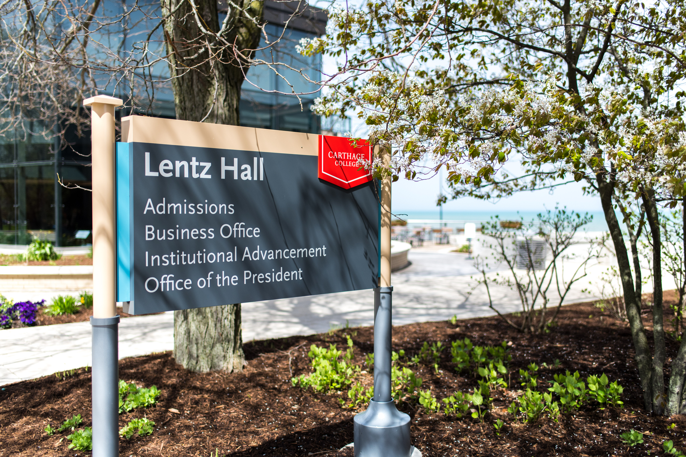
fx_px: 667
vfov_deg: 37.9
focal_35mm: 35
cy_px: 228
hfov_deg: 54.4
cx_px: 343
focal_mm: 35
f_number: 1.8
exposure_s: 1/8000
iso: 400
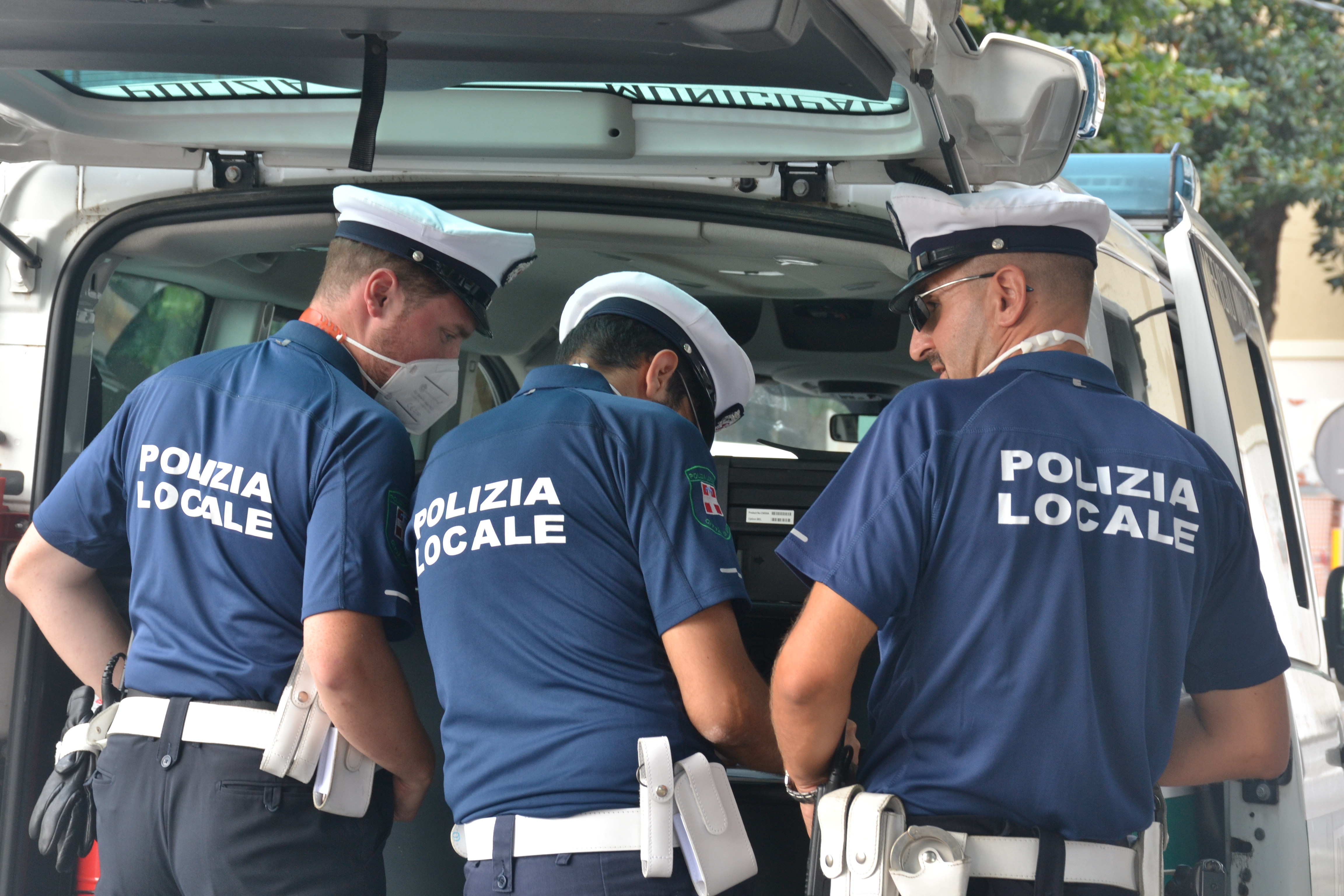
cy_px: 448
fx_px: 3472
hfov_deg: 21.9
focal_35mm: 93
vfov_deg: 14.7
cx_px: 672
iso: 360
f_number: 8
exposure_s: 1/60
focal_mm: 62
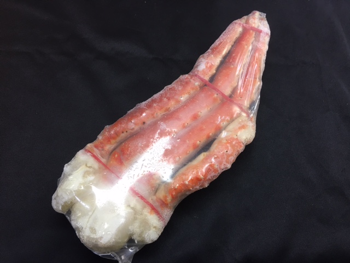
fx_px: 293
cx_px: 175
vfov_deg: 48.2
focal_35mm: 29
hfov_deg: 61.7
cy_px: 132
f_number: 2.2
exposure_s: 1/30
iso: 32
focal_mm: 4.15
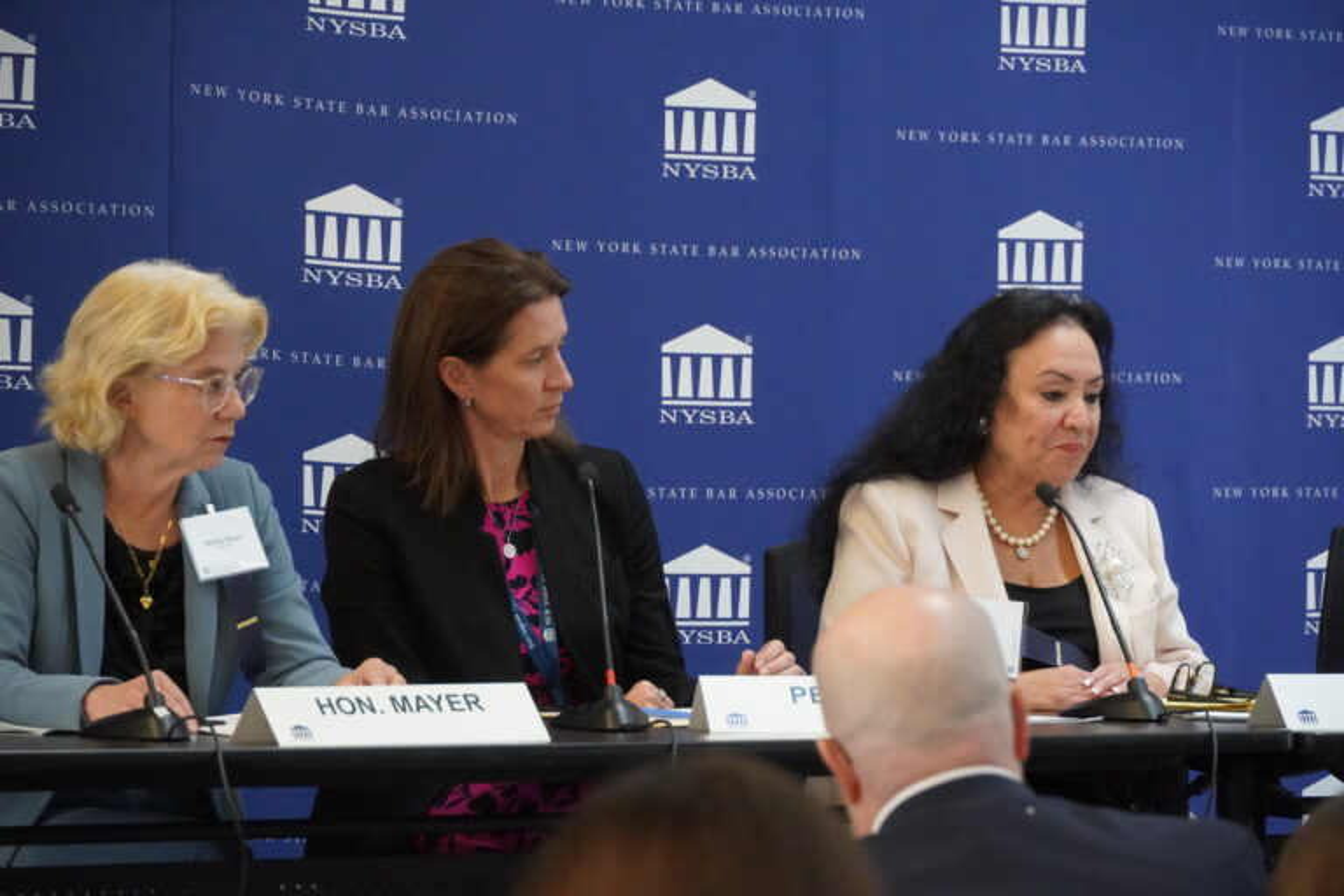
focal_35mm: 154
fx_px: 5768
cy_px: 448
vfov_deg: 8.9
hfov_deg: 13.3
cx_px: 672
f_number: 5.6
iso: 6400
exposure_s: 1/160
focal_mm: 103
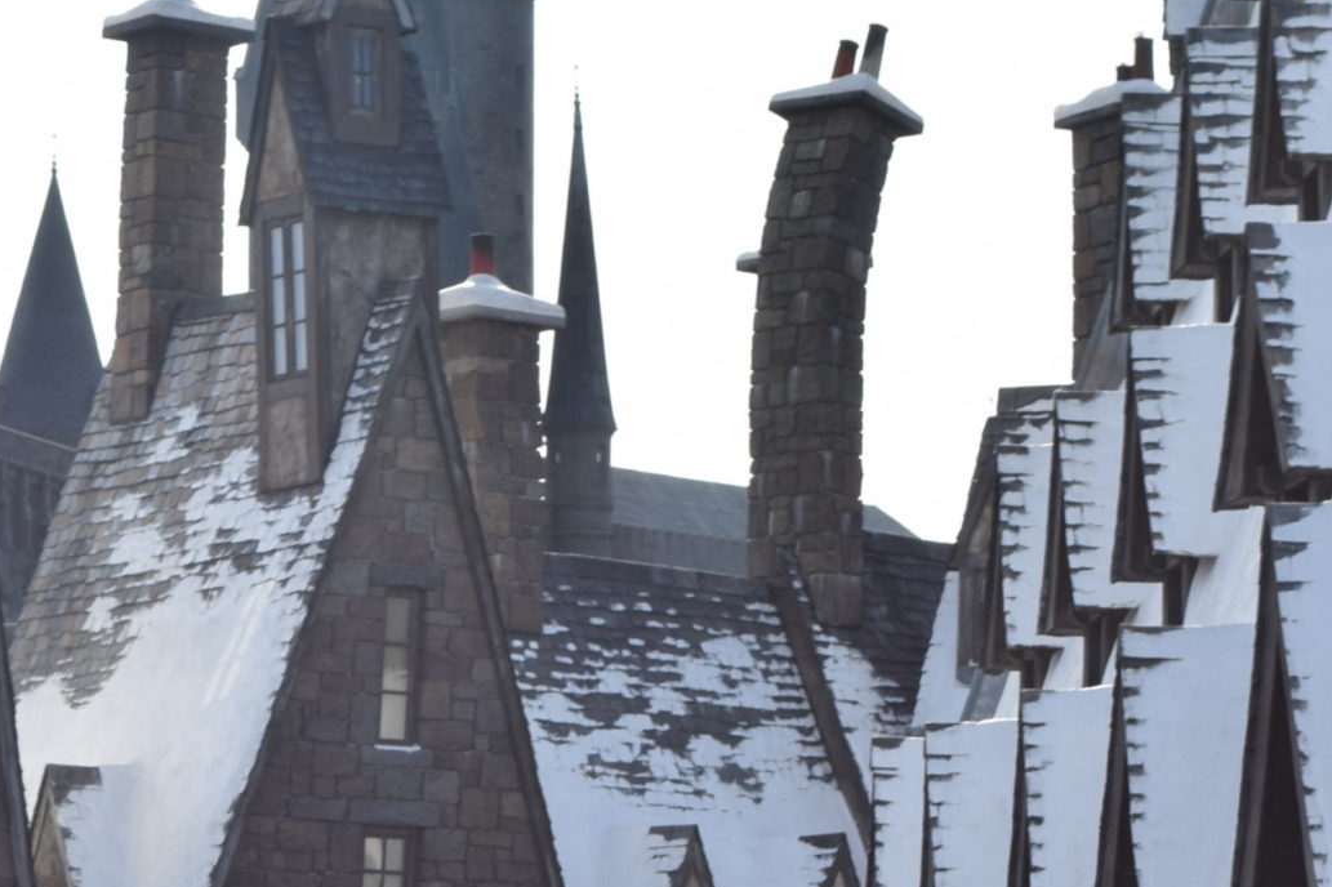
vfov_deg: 7.3
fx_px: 6879
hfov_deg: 11.1
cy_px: 1007
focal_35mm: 186
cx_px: 776
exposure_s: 1/320
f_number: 9
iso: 200
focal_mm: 50
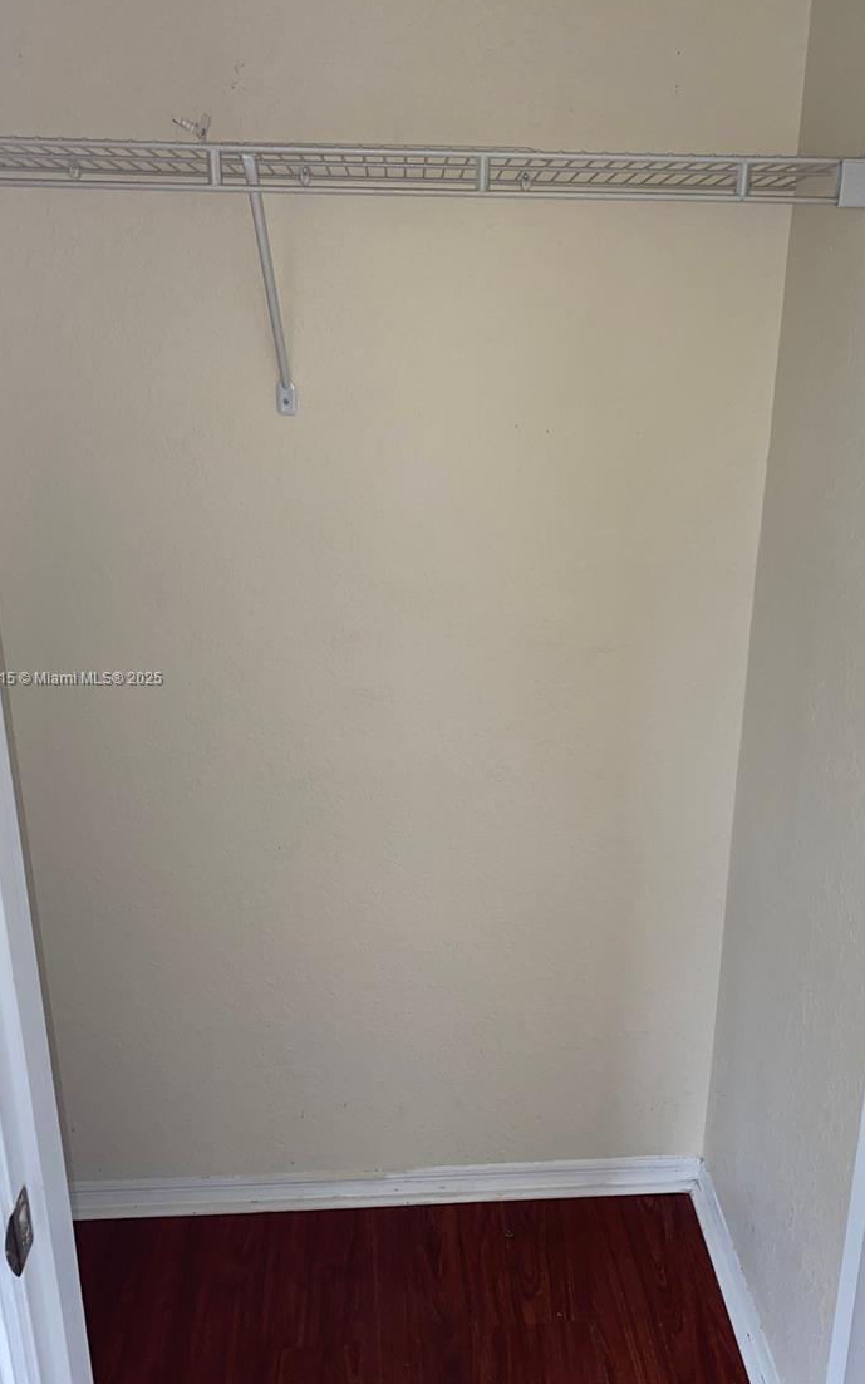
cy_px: 679
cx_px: 497
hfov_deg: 41.7
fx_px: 1131
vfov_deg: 62.9
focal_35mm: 30
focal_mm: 4.25
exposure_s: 1/37
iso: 50
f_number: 1.8
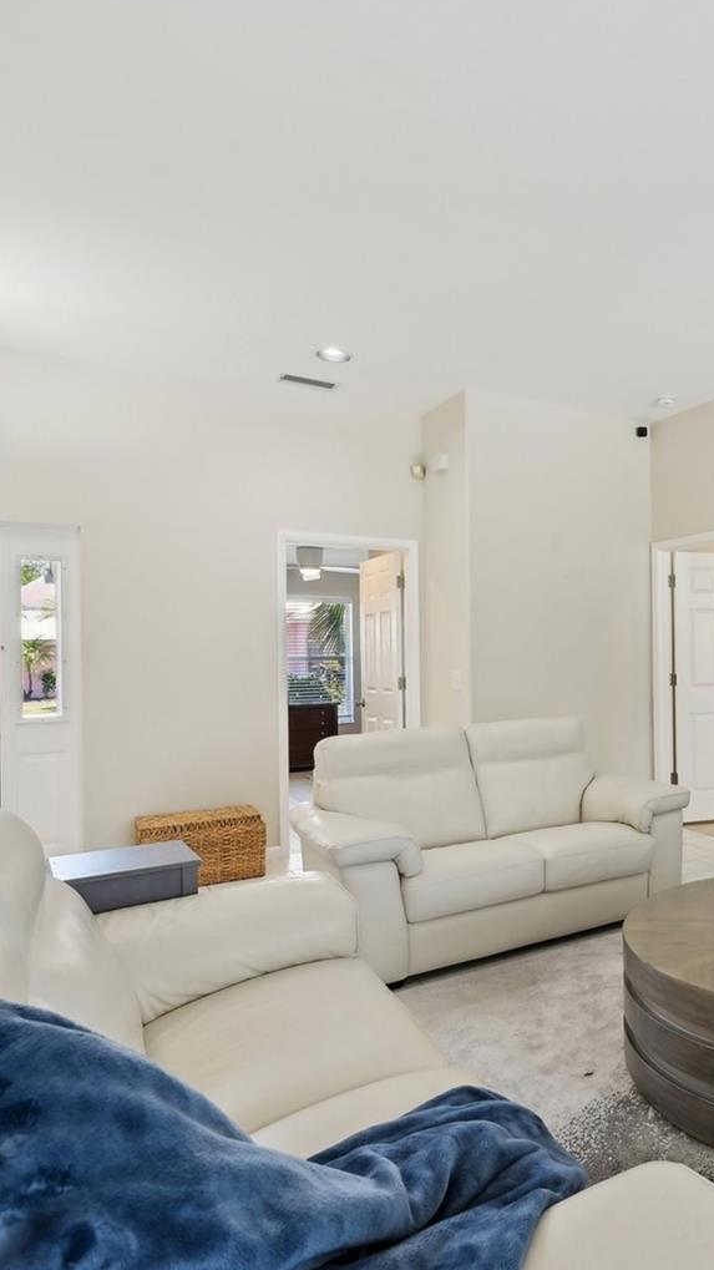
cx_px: 648
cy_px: 646
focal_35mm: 23
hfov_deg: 44.8
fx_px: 774
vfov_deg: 78.7
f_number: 8
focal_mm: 14
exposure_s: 1/25
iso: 400
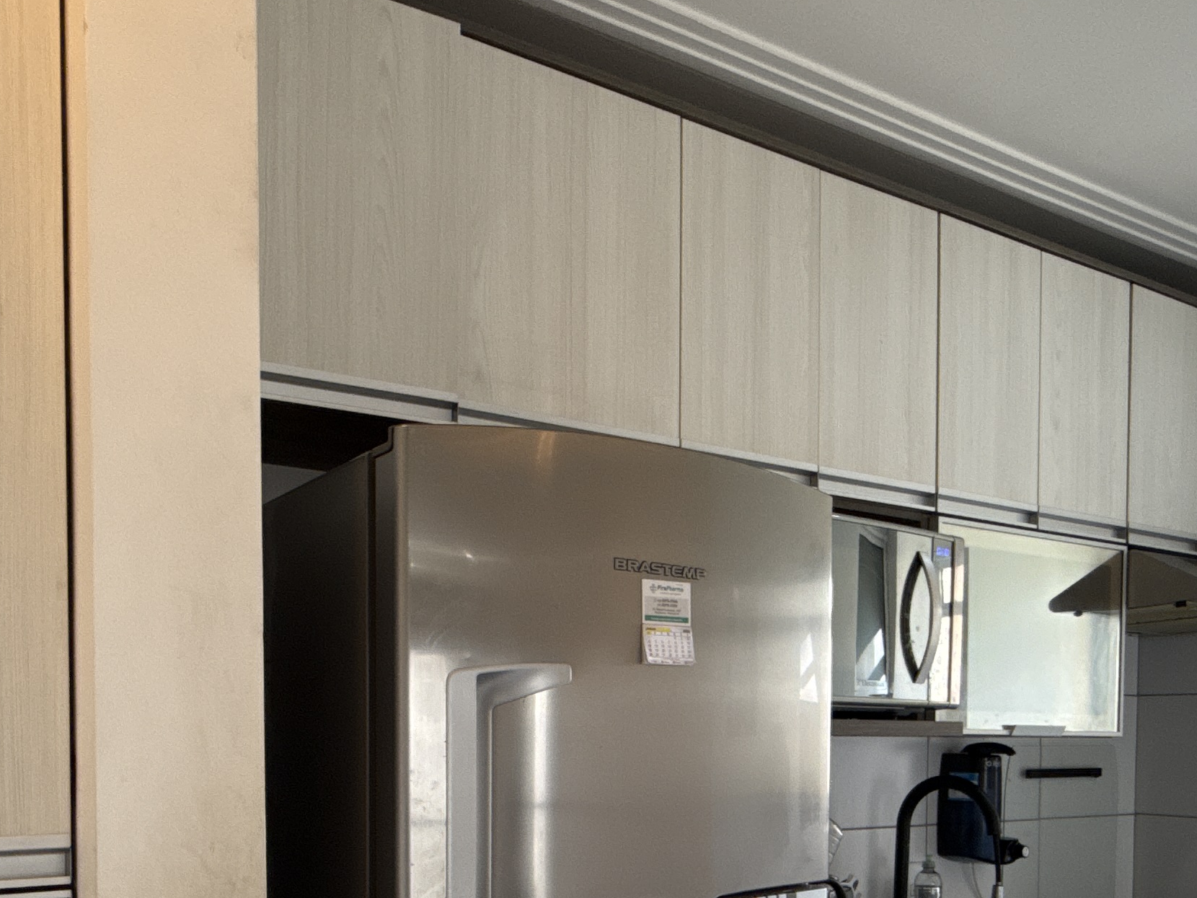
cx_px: 520
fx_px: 1176
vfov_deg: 39.3
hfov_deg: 53.8
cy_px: 780
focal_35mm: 34
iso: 250
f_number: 2.2
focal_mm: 2.22
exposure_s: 1/120
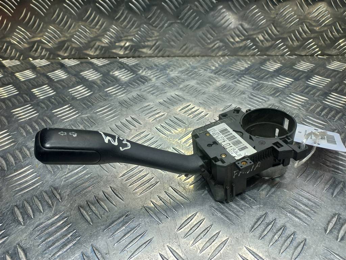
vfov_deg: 54.9
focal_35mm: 25
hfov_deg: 69.4
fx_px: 250
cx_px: 173
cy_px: 130
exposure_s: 1/100
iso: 50
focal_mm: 4.6
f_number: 1.8
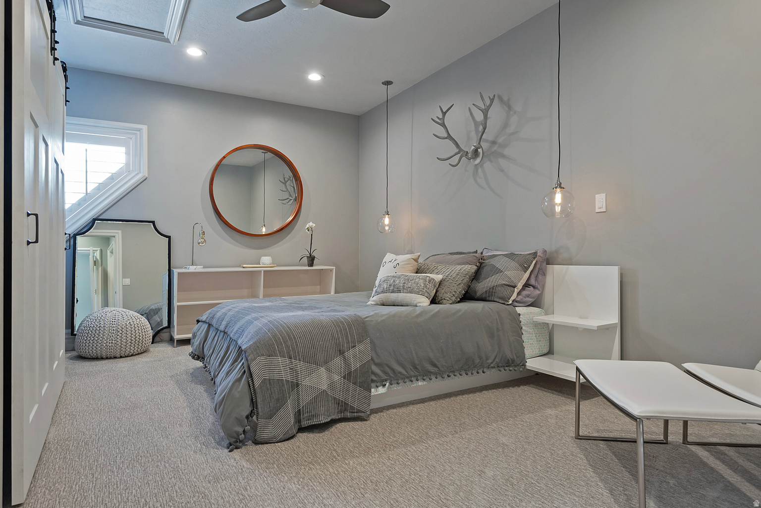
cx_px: 380
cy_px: 254
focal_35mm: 21
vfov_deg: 59.5
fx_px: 444
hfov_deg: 81.2
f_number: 7.1
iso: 800
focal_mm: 21
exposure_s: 1/13
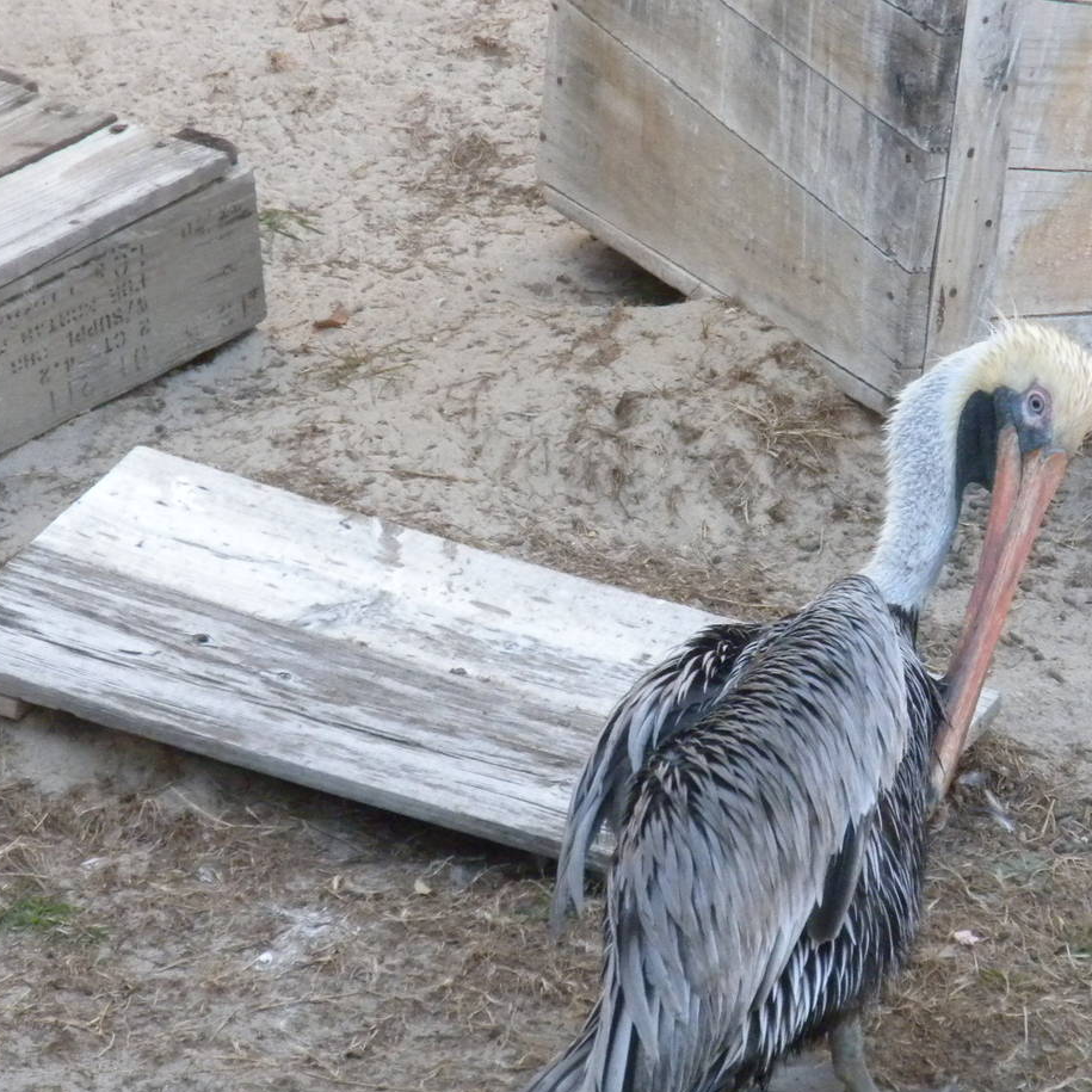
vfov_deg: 4.8
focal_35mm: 368
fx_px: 13134
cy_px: 640
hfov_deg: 4.8
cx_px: 729
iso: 400
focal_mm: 42.1
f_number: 5.2
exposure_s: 1/358
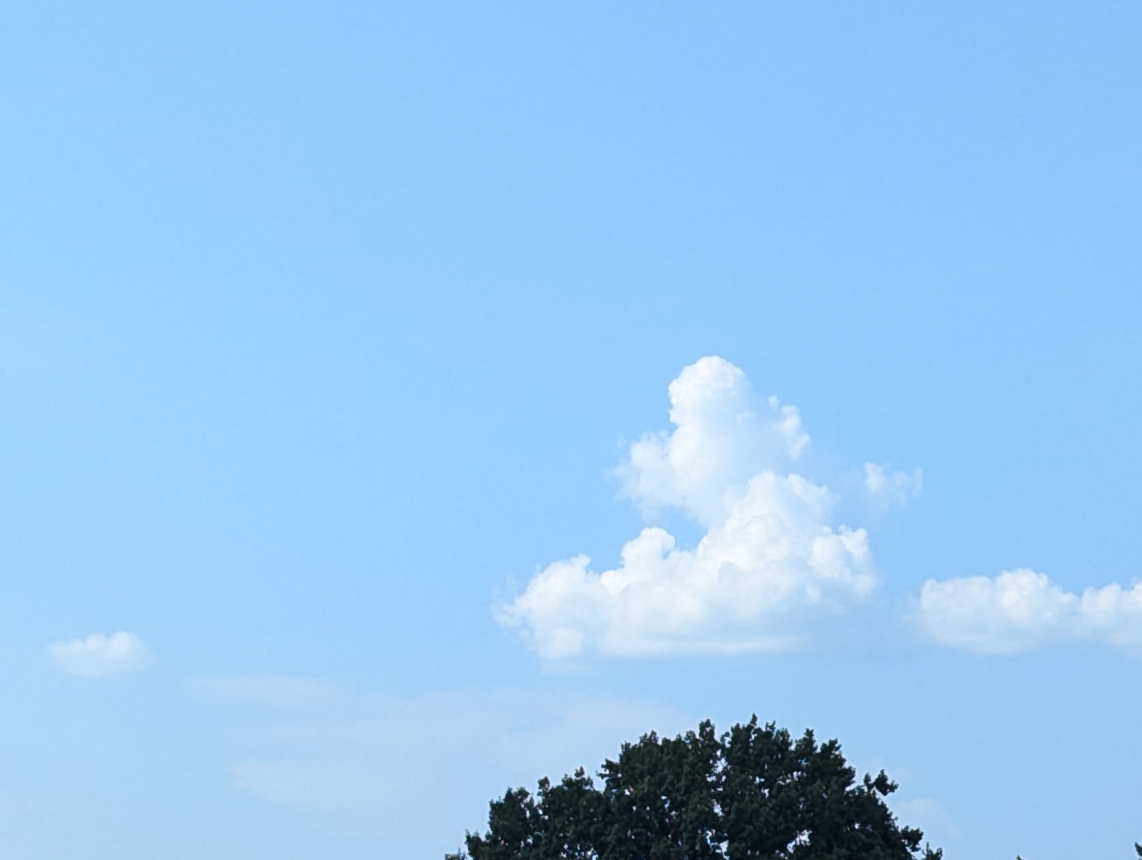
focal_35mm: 117
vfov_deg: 12.7
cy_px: 630
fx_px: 3865
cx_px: 851
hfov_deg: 16.7
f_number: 1.85
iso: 60
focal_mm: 6.81
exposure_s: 1/2618
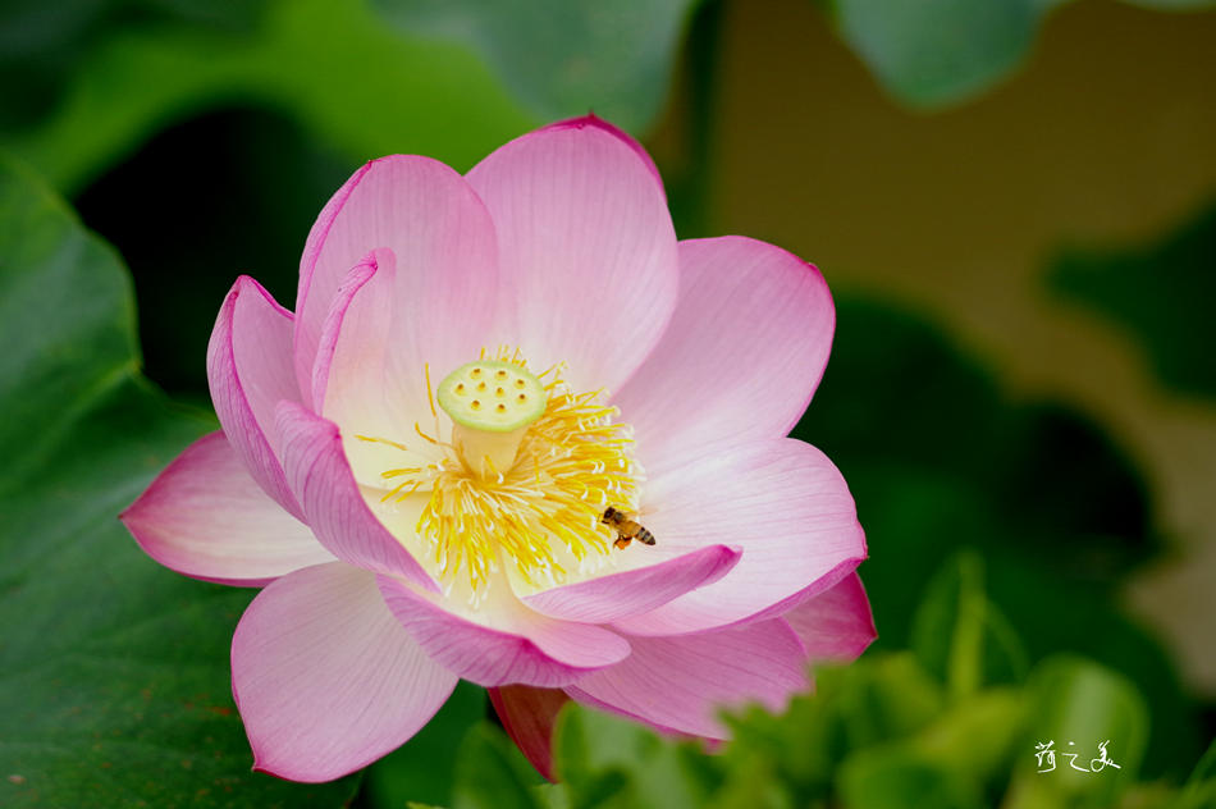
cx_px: 608
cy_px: 404
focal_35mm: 300
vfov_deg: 4.6
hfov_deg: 6.9
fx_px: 10126
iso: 800
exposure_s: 1/2000
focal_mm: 200
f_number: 8
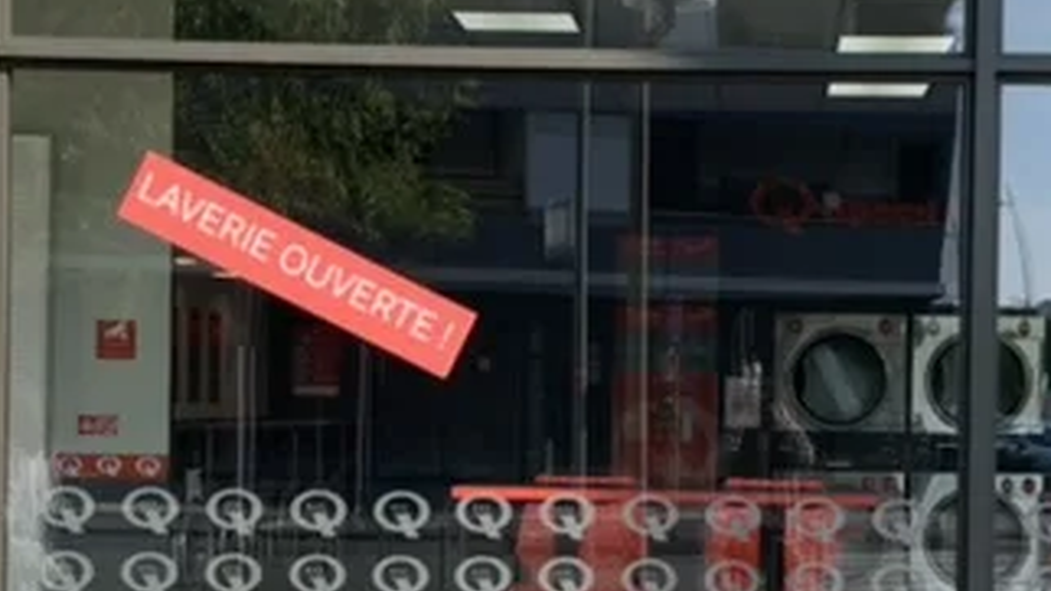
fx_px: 2508
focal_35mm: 90
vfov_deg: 13.4
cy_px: 424
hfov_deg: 23.6
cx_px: 705
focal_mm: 4.25
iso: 25
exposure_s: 1/696
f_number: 1.8
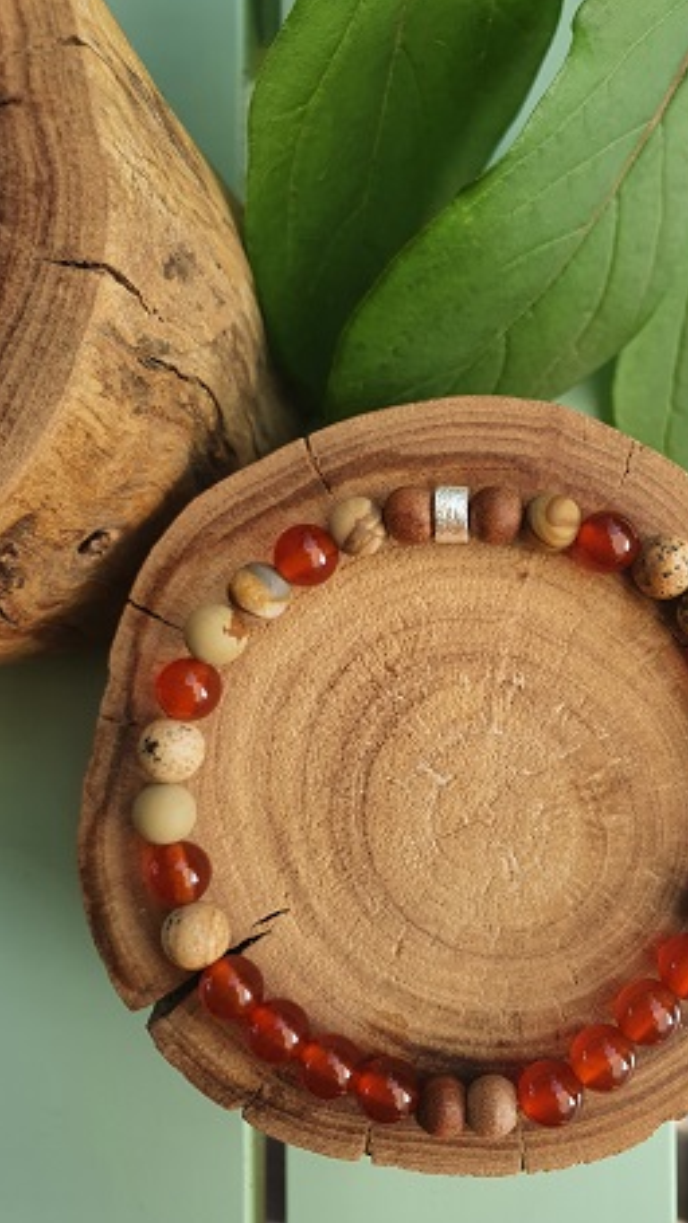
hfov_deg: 39.6
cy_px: 613
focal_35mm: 29
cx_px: 468
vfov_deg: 66.1
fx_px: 940
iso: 50
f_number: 2.4
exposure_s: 1/201
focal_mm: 4.32
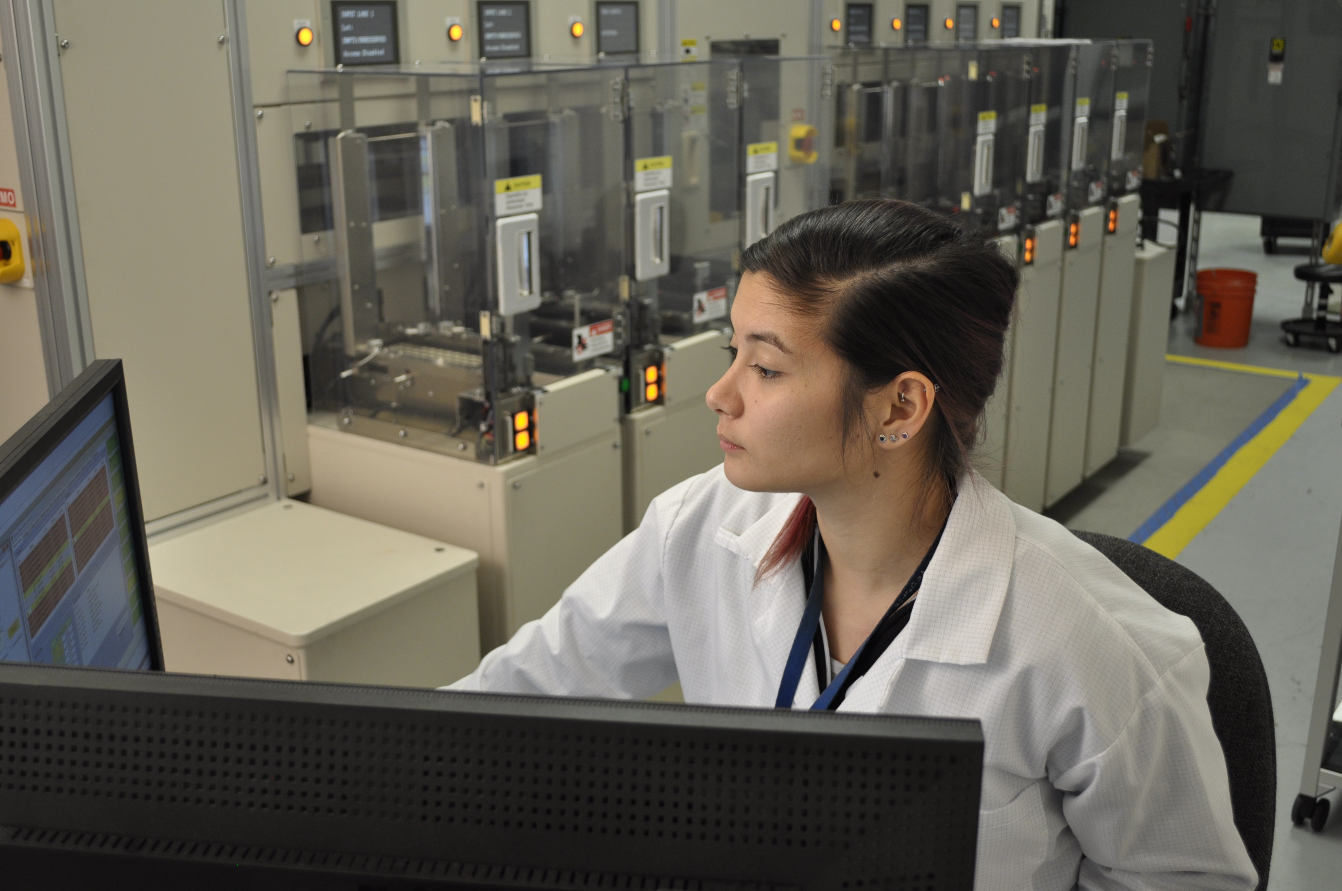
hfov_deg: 49.6
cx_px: 671
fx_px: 1452
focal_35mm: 39
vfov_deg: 34.1
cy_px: 446
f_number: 4.2
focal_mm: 26
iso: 400
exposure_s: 1/30
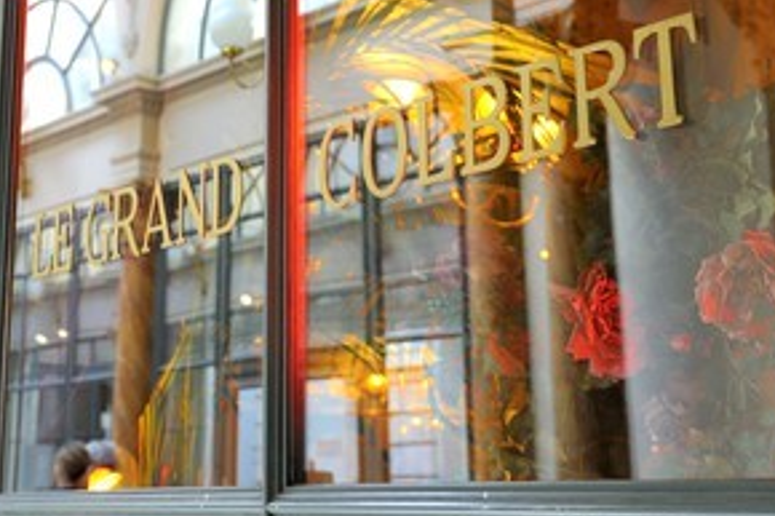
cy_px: 176
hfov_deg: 34.4
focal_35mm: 58
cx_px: 305
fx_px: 1248
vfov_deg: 23.3
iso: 800
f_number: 4
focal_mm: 40
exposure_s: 1/50
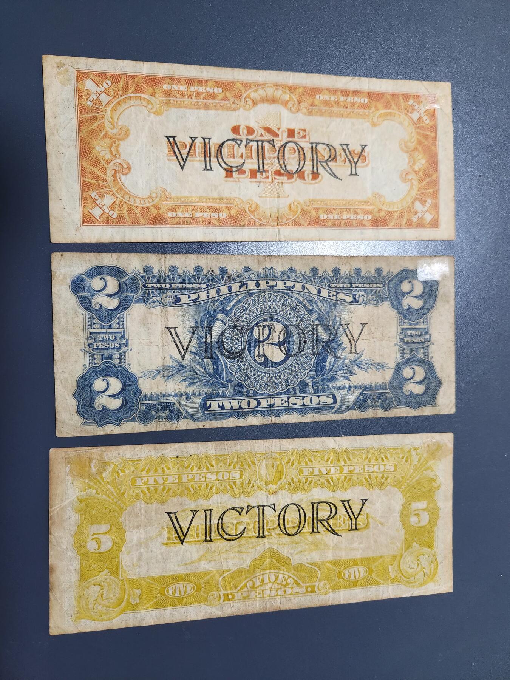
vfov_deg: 73.9
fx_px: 452
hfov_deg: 58.9
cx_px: 255
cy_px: 340
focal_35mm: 23
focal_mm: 5.4
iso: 500
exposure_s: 1/100
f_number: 1.8
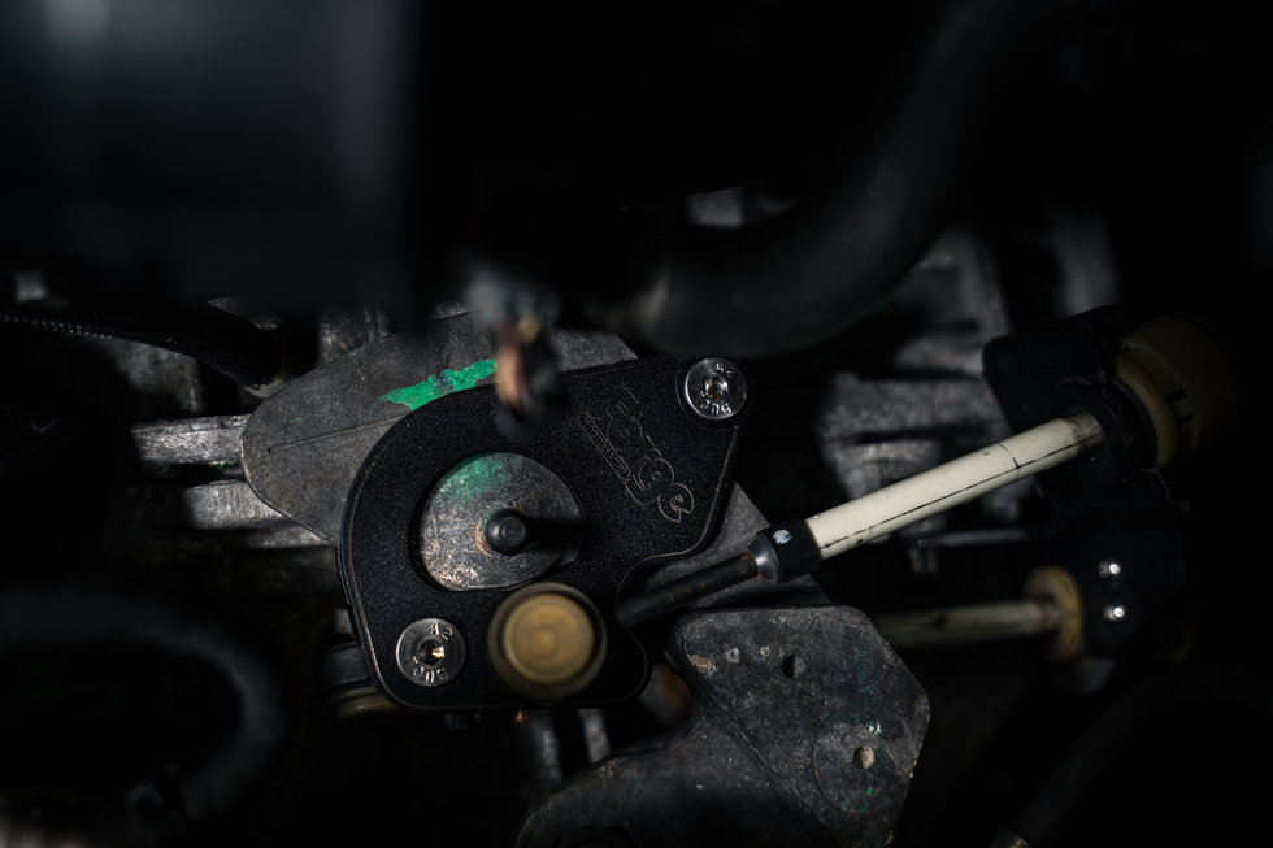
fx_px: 1428
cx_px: 636
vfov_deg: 33.1
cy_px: 424
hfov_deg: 48.0
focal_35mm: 40
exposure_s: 1/6
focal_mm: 40.4
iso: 100
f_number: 3.2
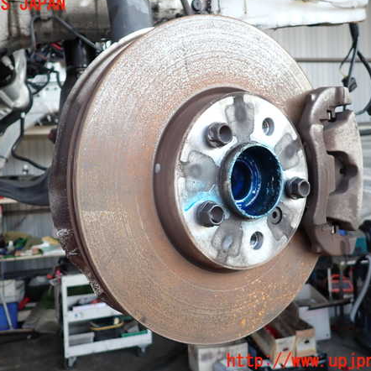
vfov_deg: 54.0
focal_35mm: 30
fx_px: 364
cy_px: 183
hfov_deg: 53.9
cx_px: 165
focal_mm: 4.5
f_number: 2
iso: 100
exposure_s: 1/160
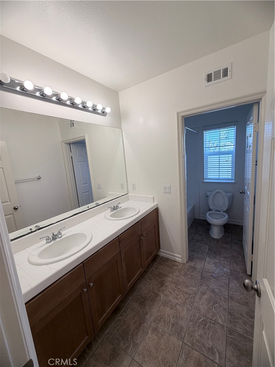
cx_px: 138
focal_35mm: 14
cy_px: 184
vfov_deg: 102.1
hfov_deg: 85.7
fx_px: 148
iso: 50
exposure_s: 1/120
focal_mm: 2.22
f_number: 2.2
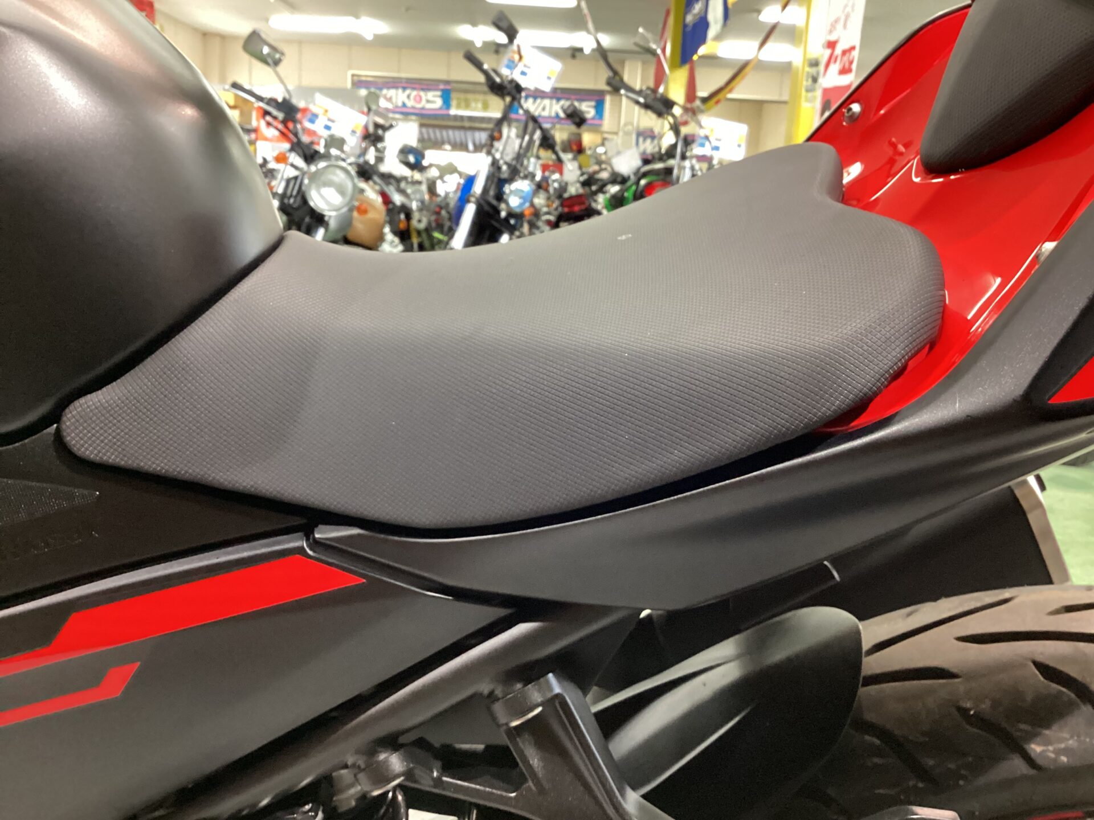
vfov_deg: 45.4
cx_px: 547
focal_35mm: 31
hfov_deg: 58.4
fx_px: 980
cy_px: 410
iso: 400
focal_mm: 3.3
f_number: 2.4
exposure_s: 1/40
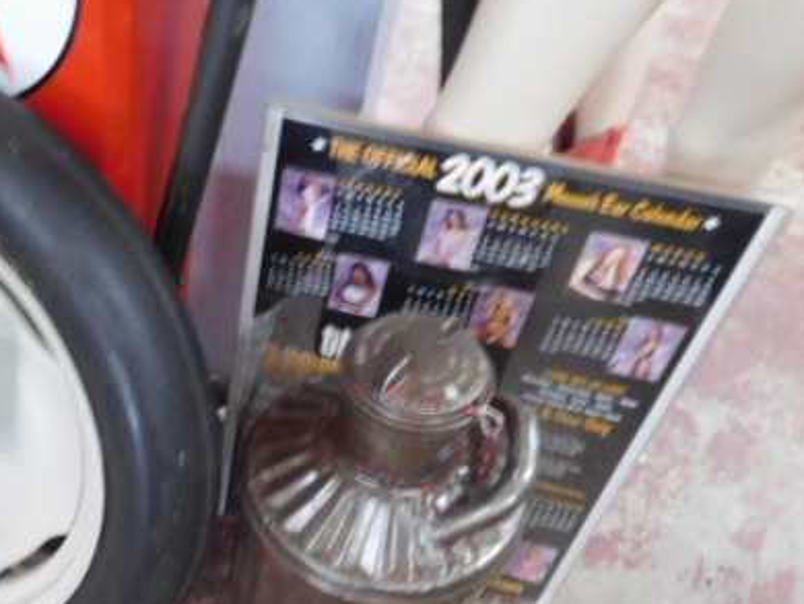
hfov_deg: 43.5
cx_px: 157
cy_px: 482
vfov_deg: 34.1
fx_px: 953
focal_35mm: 41
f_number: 3.4
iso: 400
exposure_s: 1/8
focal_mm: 4.5
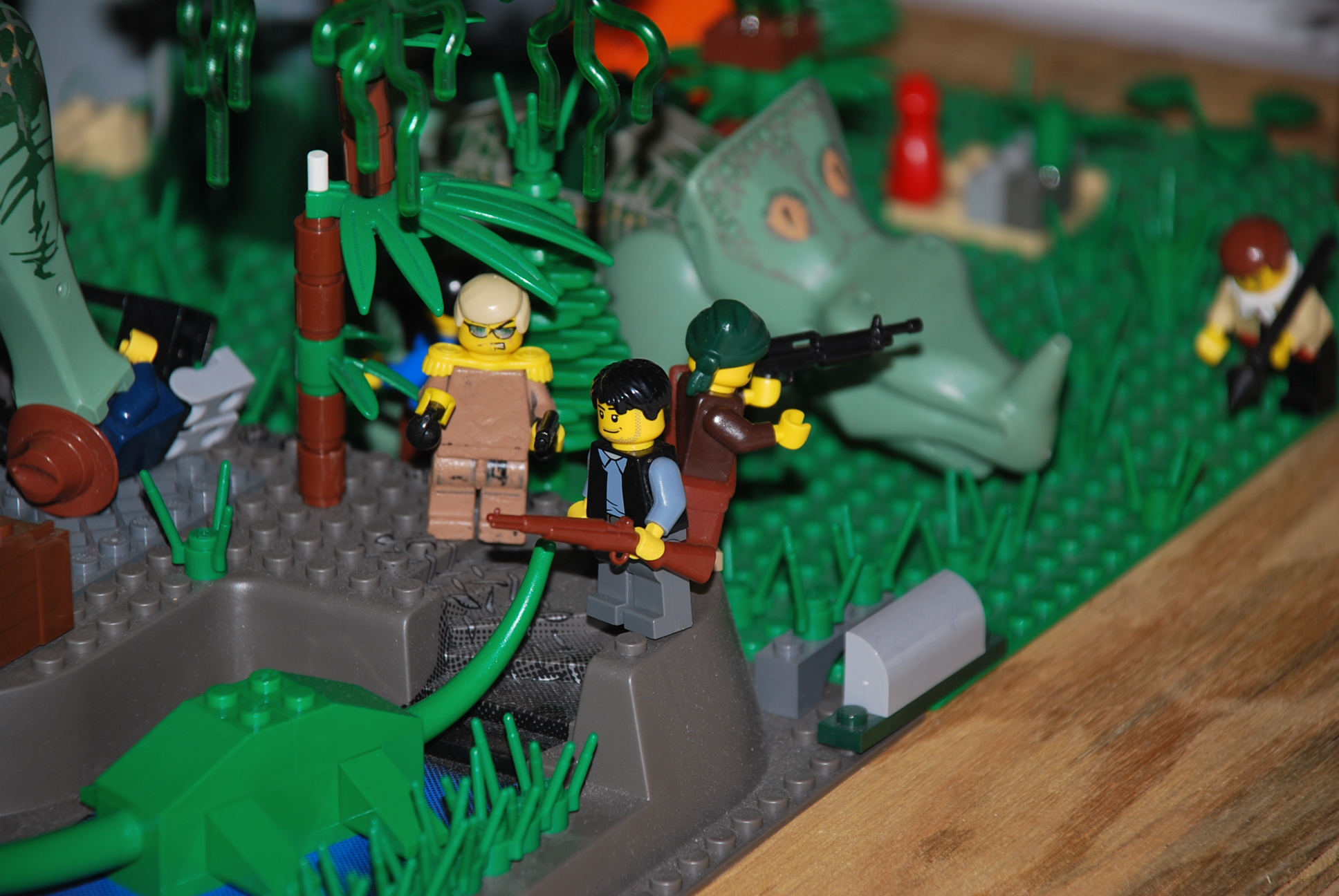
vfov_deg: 6.8
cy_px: 448
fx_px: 7541
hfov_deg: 10.1
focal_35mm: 202
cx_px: 670
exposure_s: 1/125
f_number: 5.6
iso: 100
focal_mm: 135
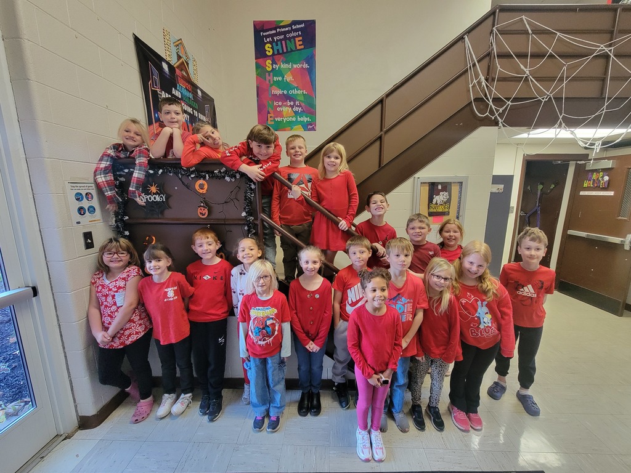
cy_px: 236
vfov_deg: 89.9
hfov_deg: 106.2
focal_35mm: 13
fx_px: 237
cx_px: 316
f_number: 2.2
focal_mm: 2.2
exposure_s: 1/60
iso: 400
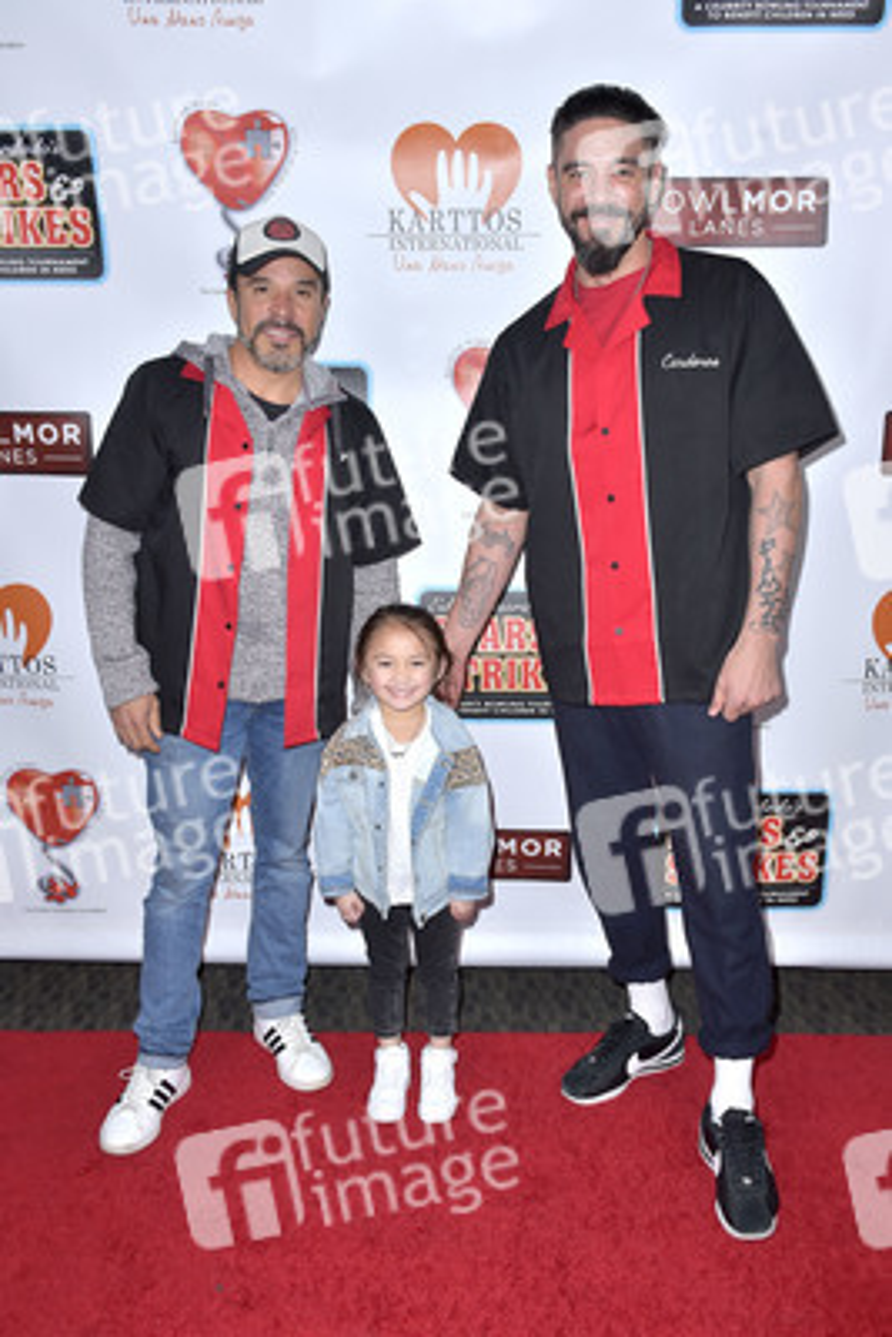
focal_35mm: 32
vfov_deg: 58.7
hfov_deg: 41.1
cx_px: 446
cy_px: 668
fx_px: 1188
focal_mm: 32
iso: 320
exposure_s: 1/250
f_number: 7.1
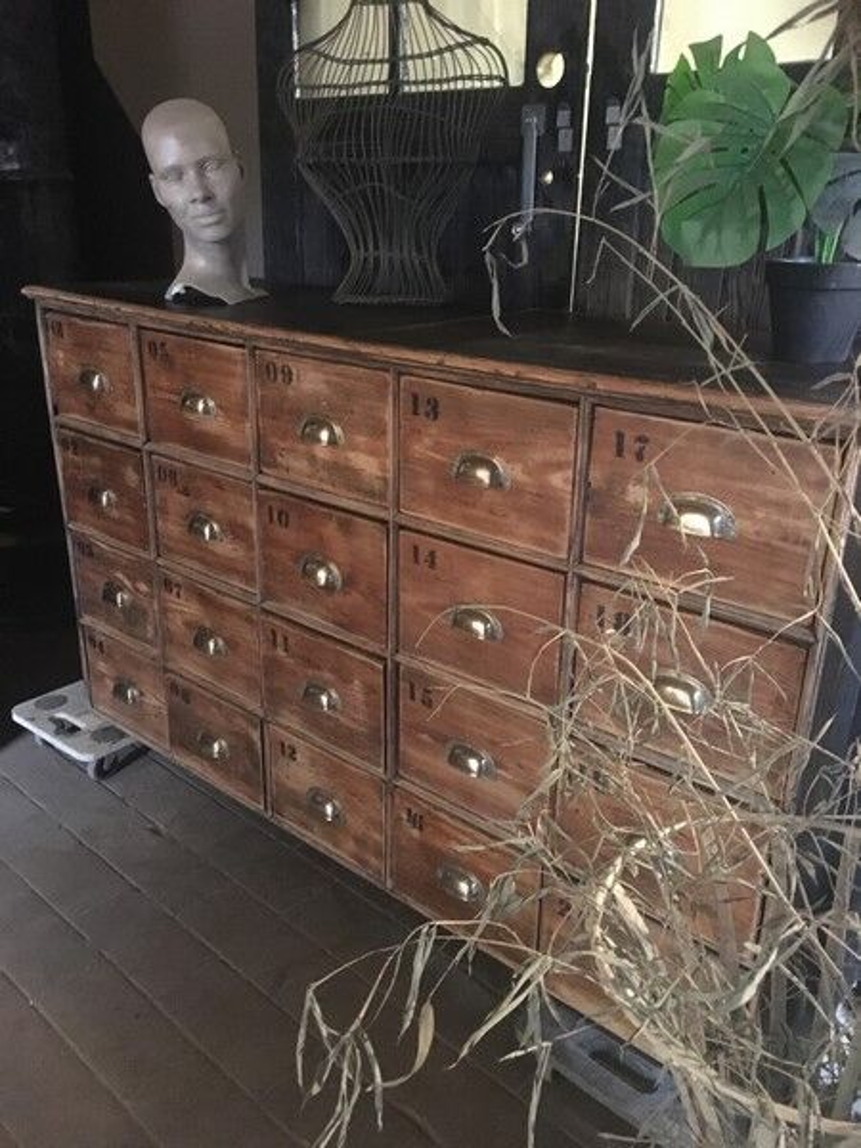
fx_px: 962
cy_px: 574
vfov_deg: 61.7
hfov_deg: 48.2
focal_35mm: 29
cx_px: 430
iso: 800
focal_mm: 4.15
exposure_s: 1/17
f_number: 2.2
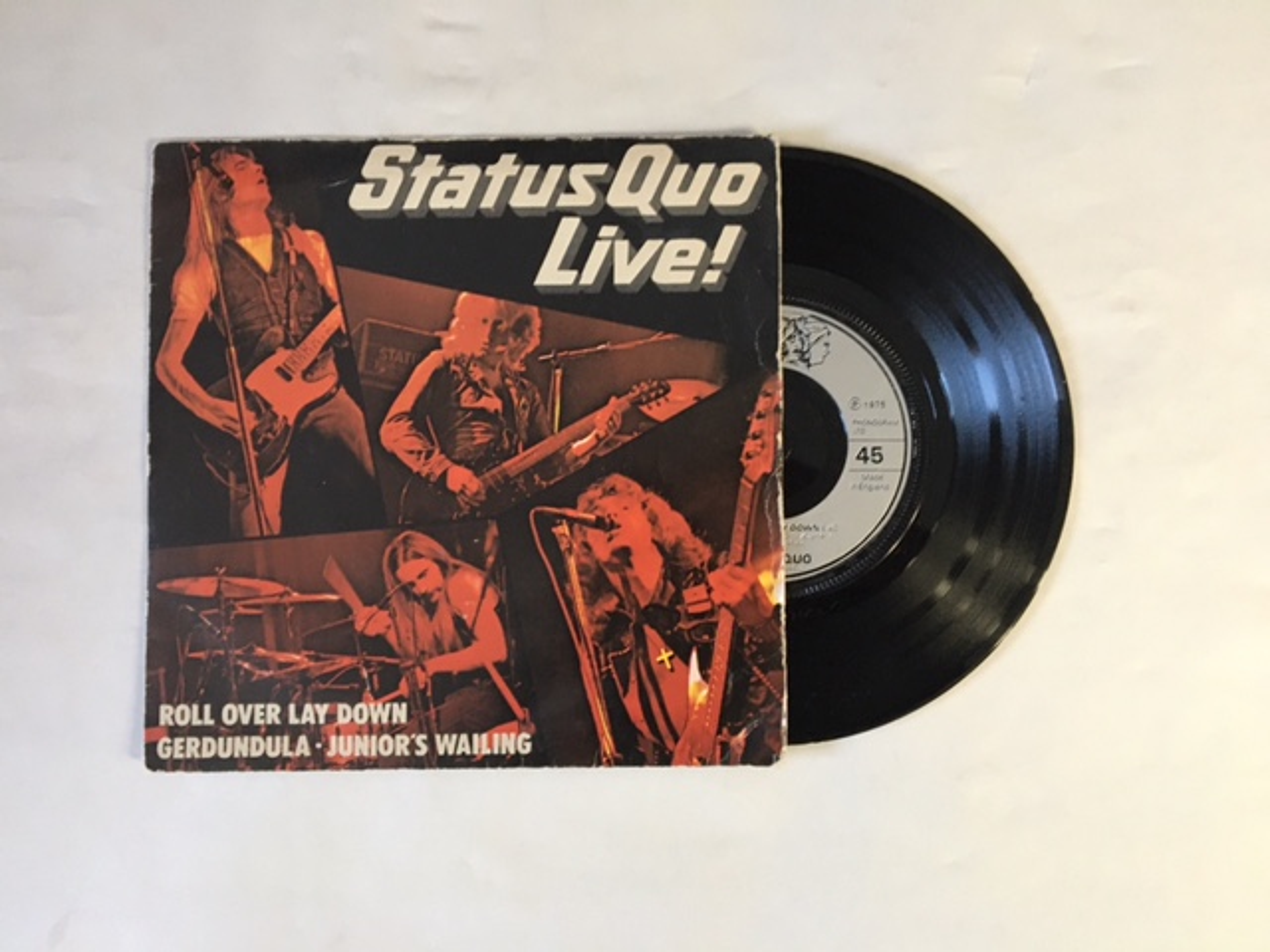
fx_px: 1064
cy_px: 476
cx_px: 635
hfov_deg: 61.7
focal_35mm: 29
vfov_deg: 48.2
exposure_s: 1/17
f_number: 2.2
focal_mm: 4.15
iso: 400
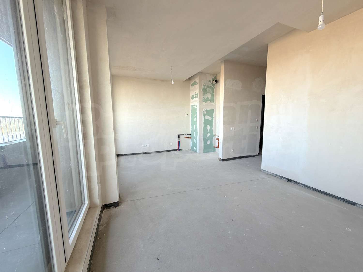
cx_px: 182
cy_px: 136
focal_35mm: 14
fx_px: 147
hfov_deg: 102.1
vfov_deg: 85.7
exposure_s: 1/121
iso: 100
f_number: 2.2
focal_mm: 2.22
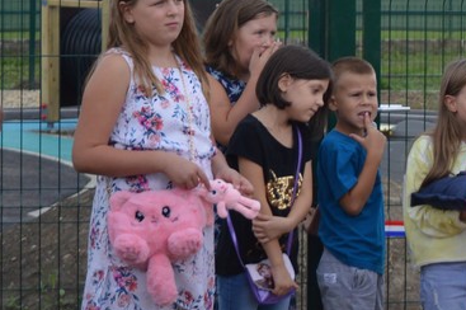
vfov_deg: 5.0
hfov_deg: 7.2
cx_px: 969
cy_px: 15
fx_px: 3556
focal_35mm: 275
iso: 200
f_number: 5.6
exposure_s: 1/125
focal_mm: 42
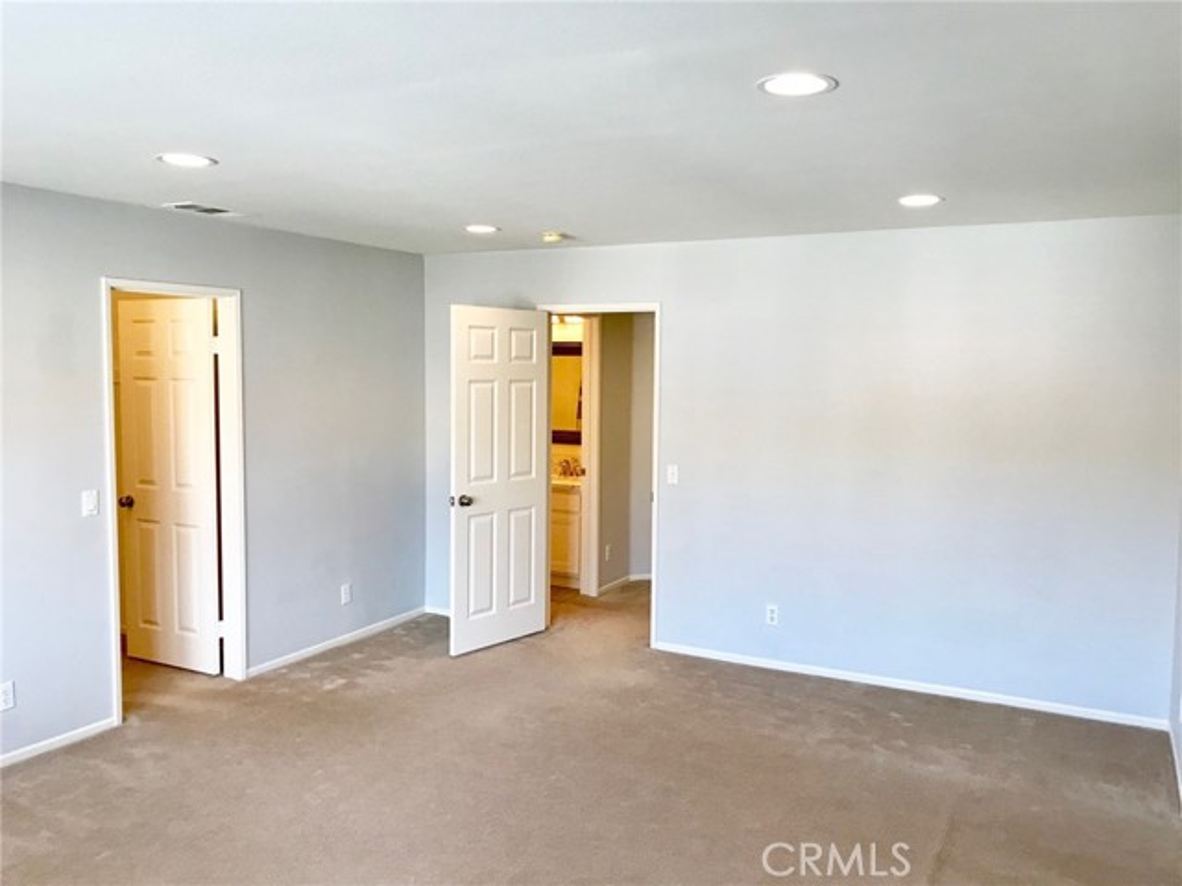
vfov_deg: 49.7
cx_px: 591
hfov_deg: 63.4
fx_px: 956
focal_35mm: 28
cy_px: 443
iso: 25
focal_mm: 3.99
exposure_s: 1/30
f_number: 1.8
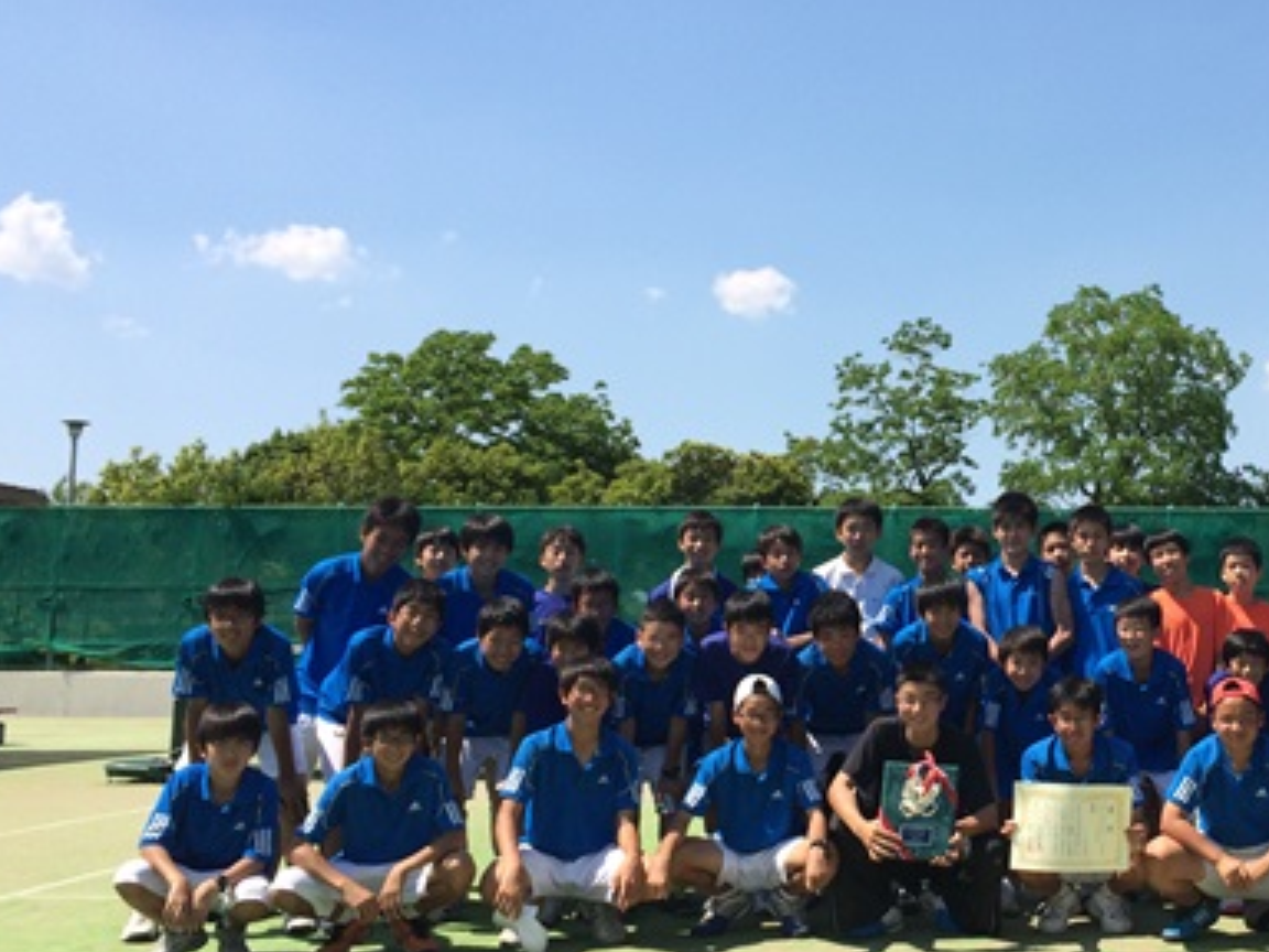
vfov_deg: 29.1
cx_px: 1028
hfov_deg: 36.8
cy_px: 446
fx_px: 1833
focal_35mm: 50
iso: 32
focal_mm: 4.12
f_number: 2.2
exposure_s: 1/2160
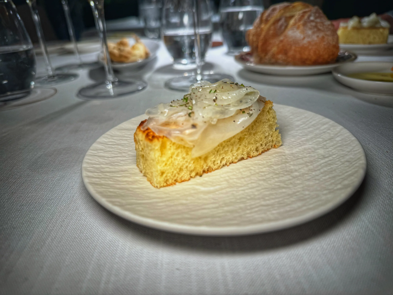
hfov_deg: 71.6
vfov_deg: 56.8
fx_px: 272
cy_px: 148
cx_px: 196
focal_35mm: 24
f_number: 1.78
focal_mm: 6.76
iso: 64
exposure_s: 1/100
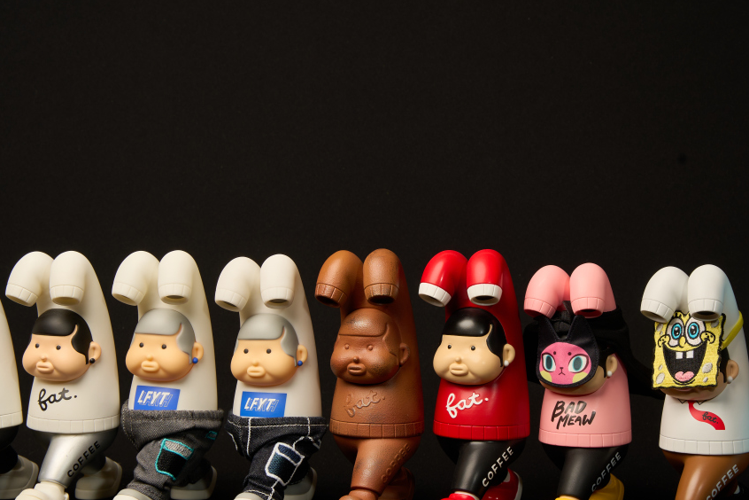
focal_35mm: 78
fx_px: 1623
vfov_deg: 17.5
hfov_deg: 26.0
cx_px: 396
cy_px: 286
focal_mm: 55
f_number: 11
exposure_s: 1/125
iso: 100
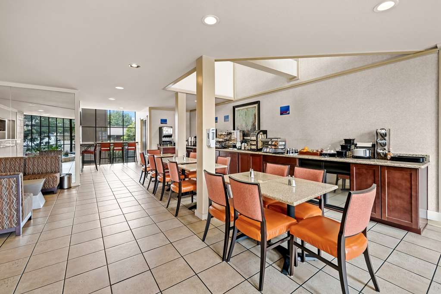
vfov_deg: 81.2
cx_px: 220
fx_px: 171
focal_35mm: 14
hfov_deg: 104.3
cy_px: 147
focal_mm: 14
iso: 800
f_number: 7.1
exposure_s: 1/60
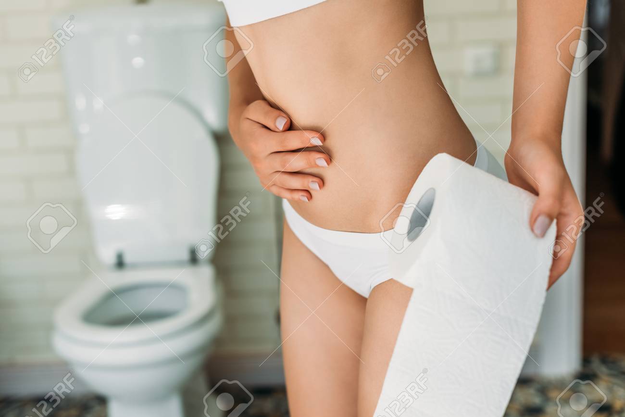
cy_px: 208
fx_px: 868
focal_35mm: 50
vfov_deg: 27.0
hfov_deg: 39.6
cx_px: 312
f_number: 3.5
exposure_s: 1/200
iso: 160
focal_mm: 50
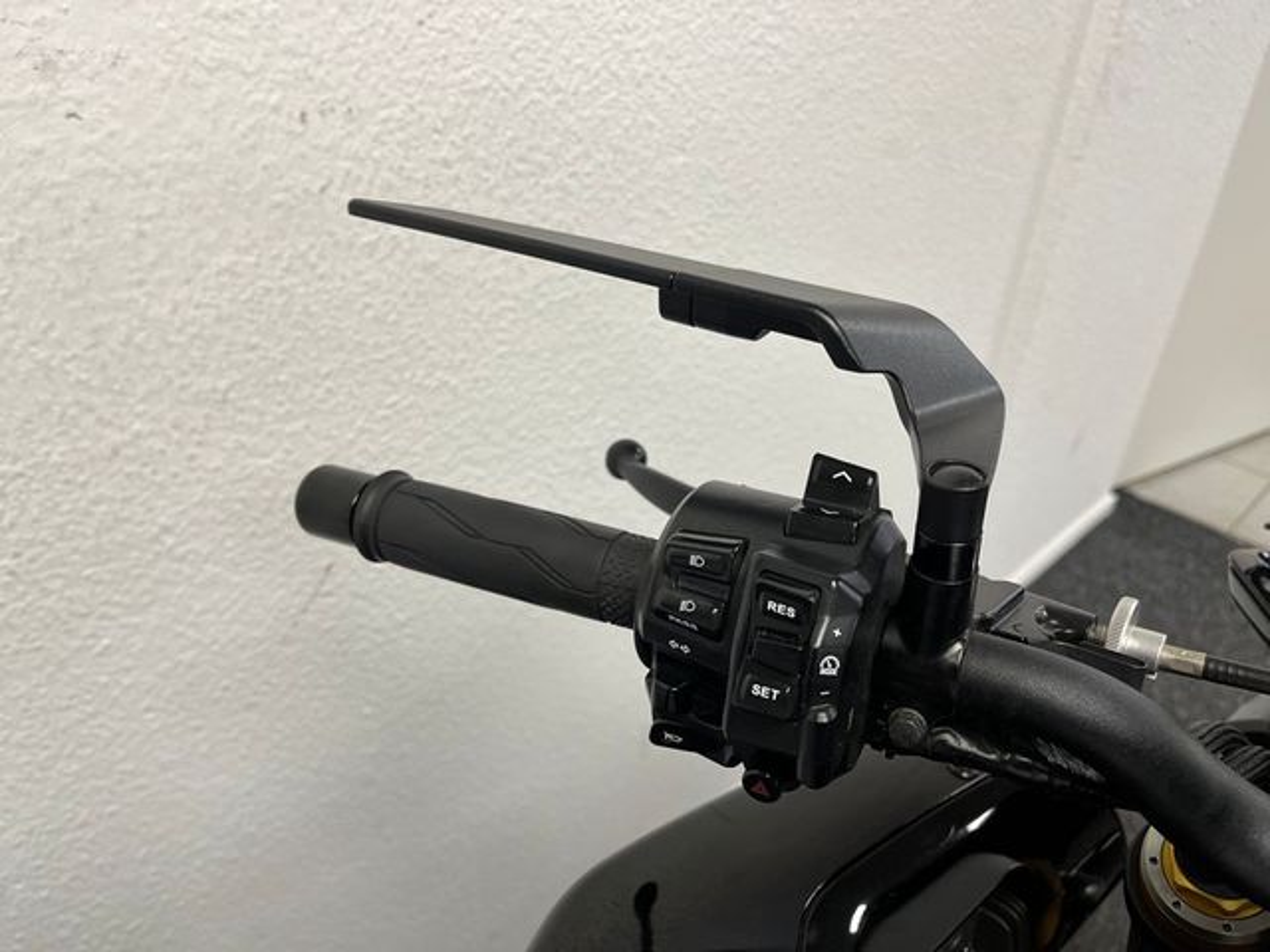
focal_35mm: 26
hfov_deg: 67.3
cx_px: 635
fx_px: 954
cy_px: 476
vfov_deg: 53.1
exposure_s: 1/100
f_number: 1.6
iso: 125
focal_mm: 5.1
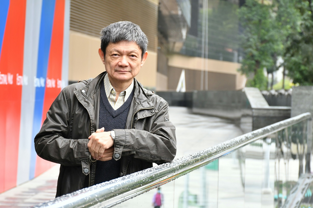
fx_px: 974
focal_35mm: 112
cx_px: 156
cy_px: 104
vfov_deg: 12.2
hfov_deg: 18.3
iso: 640
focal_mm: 75
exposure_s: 1/200
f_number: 6.3
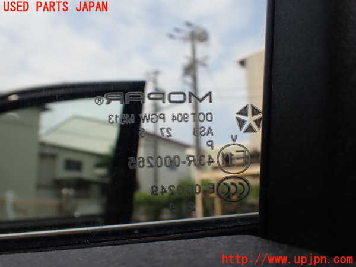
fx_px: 309
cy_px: 134
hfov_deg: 60.0
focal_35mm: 30
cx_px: 178
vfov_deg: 46.8
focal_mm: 5.4
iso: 100
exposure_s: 1/250
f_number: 3.2
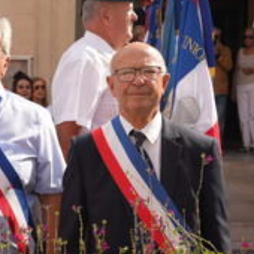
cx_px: 63
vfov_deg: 25.4
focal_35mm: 68
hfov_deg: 25.1
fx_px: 565
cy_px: 117
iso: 100
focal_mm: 34
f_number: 5.6
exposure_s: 1/320
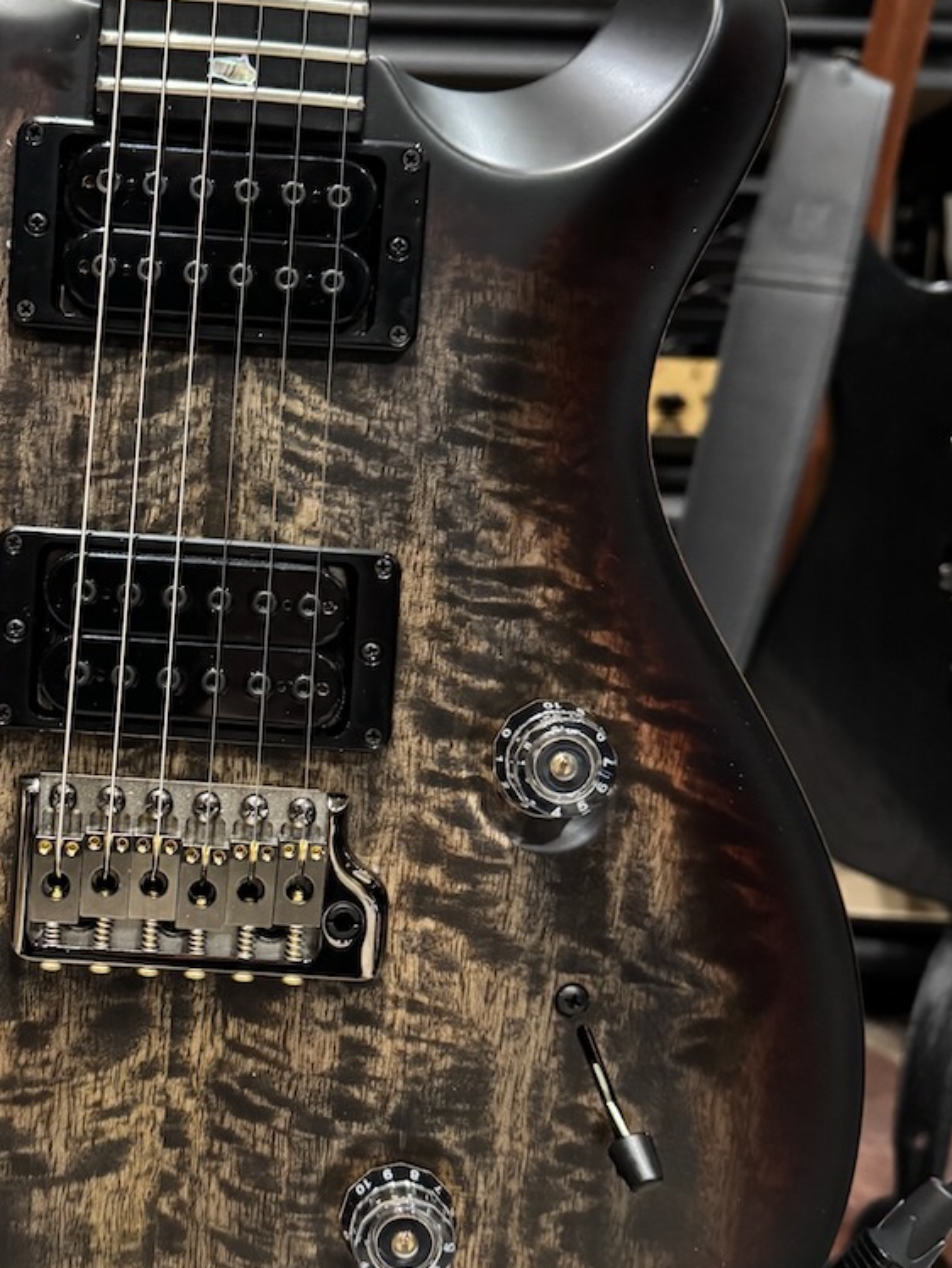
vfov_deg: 45.8
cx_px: 191
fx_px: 1503
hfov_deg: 34.1
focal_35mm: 41
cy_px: 603
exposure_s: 1/30
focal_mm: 6.76
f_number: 1.78
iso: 1000
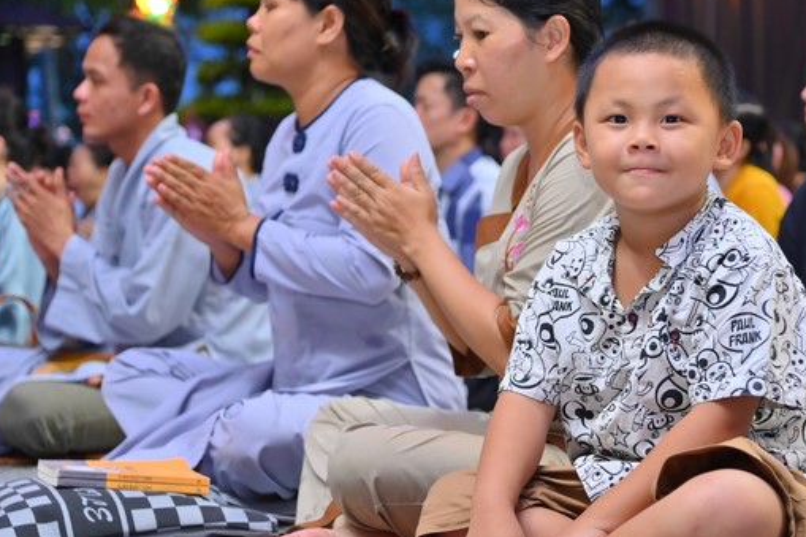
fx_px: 1858
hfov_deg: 24.4
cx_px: 477
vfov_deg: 16.4
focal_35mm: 83
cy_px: 281
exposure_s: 1/100
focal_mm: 65
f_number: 4
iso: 1250
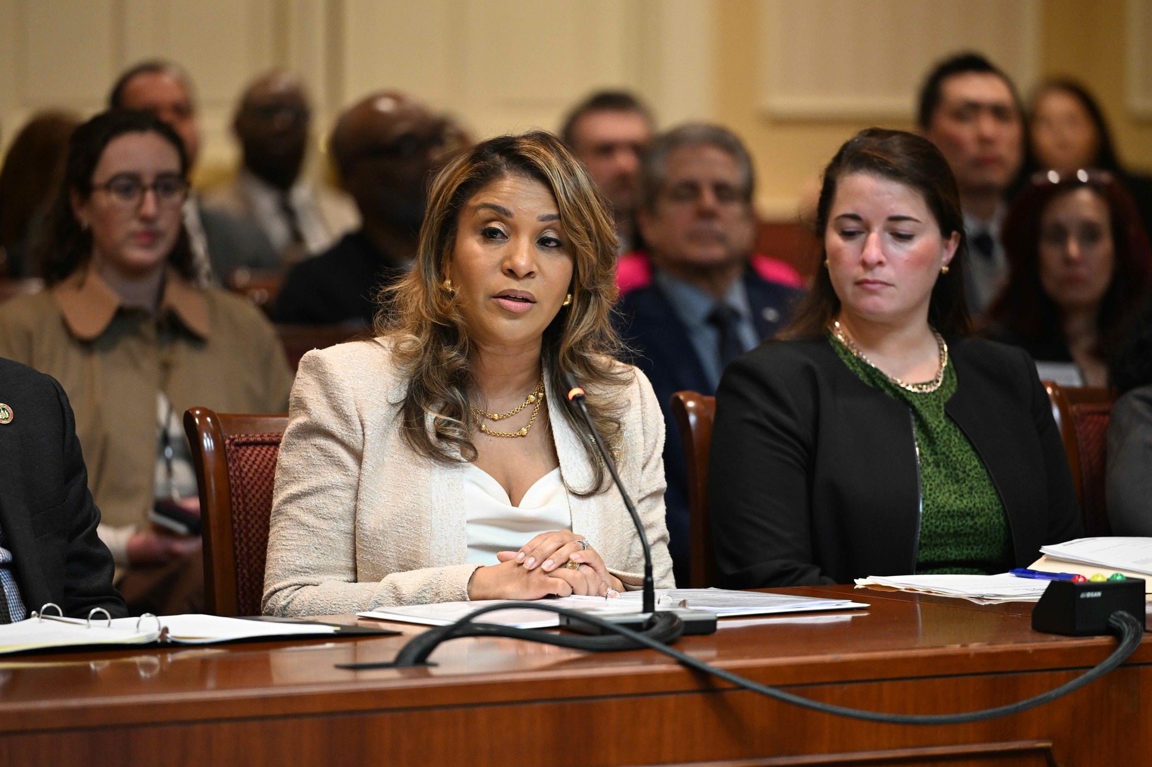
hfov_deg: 9.4
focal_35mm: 219
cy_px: 409
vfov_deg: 6.3
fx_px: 7007
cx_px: 588
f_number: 2.8
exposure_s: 1/250
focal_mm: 200
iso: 3200
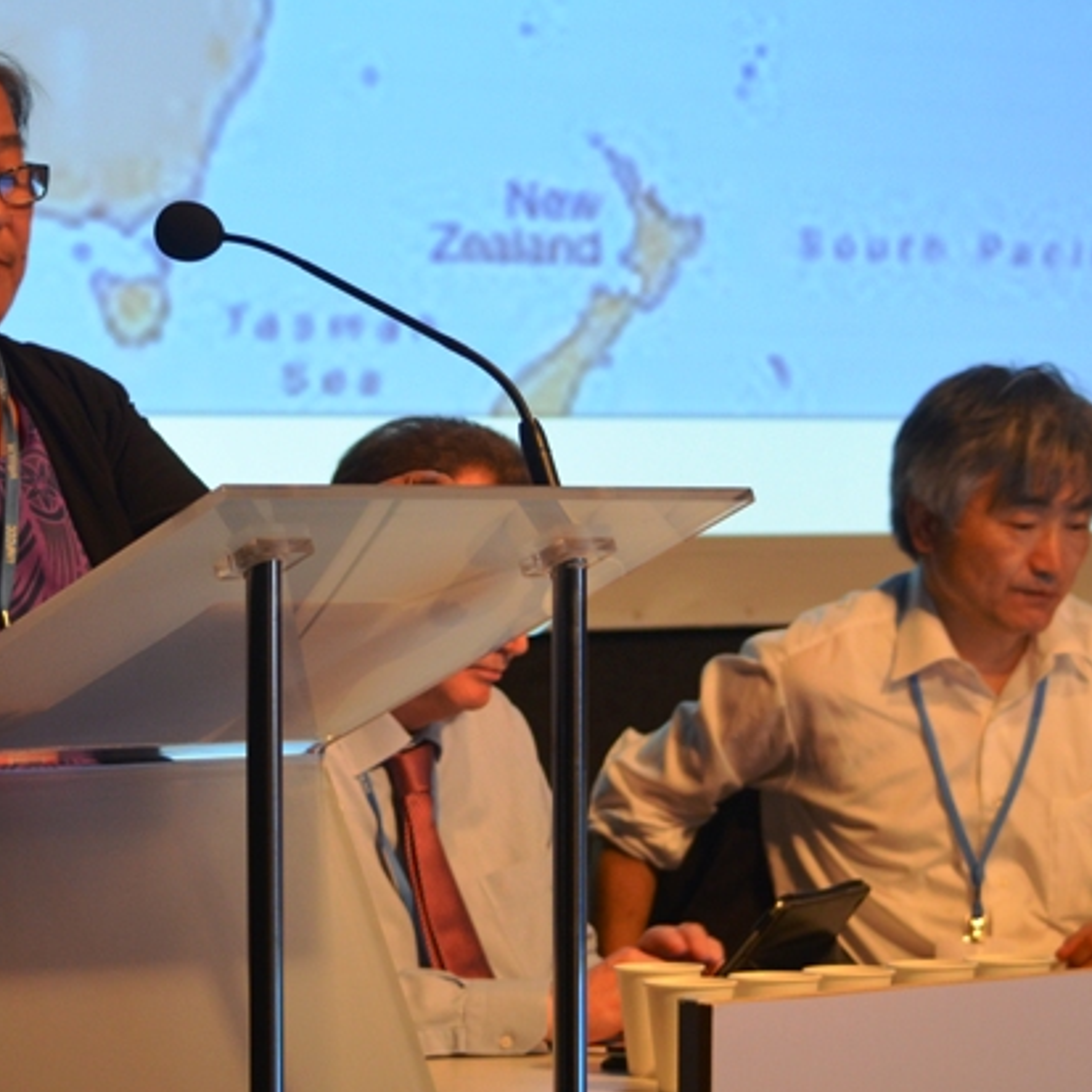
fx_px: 3878
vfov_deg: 16.0
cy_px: 551
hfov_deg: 16.0
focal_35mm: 109
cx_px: 399
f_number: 4.5
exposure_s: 1/40
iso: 800
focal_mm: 55
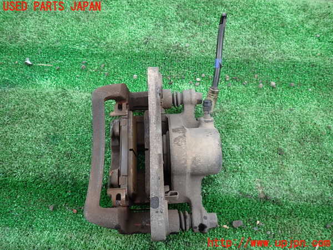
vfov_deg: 54.9
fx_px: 240
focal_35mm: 25
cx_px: 166
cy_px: 125
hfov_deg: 69.4
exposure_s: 1/100
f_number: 2
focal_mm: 4.5
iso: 100
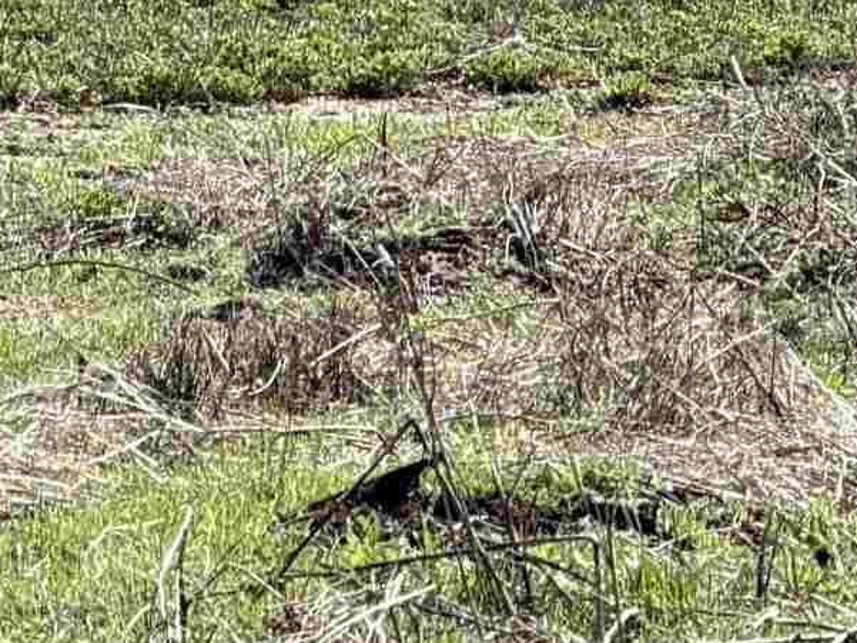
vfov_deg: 2.9
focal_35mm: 511
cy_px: -412
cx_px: -194
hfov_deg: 3.9
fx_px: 12654
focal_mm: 16.89
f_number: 2.8
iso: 40
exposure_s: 1/638
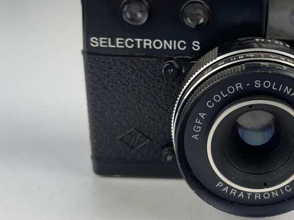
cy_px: 82
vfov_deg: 30.1
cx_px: 241
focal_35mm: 48
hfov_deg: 38.0
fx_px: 408
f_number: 1.6
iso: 32
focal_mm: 5.1
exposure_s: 1/121
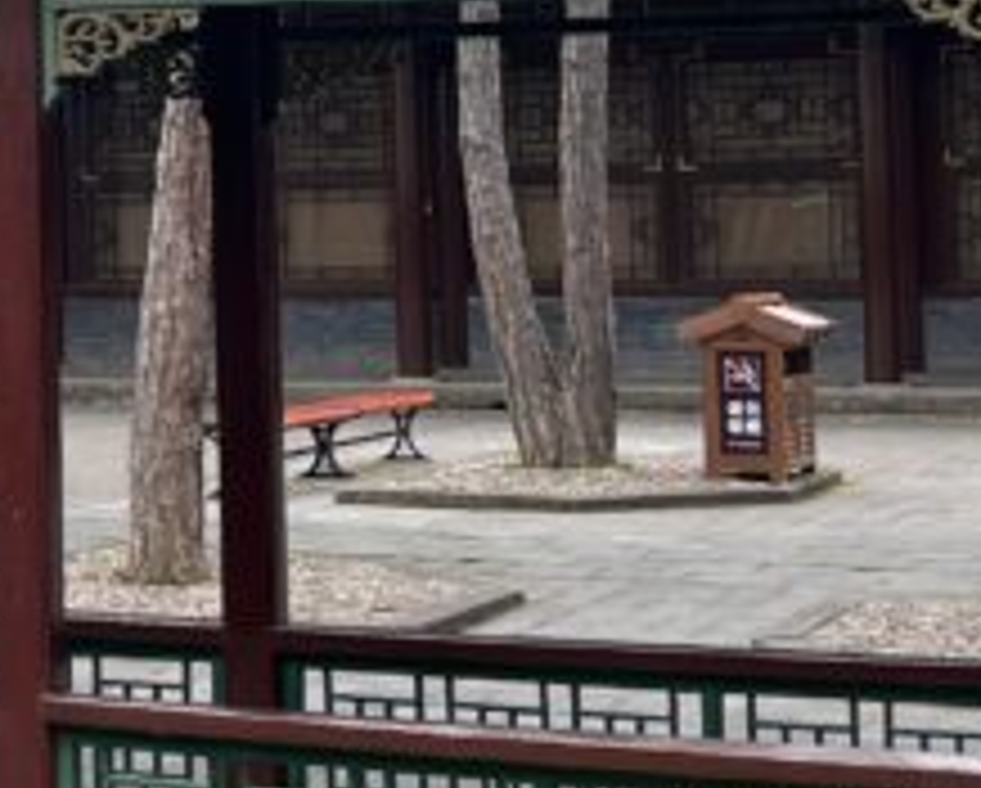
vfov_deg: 12.8
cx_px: -288
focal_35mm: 119
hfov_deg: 15.4
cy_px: -9
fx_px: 3460
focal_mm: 5.1
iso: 32
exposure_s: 1/129
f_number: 1.6
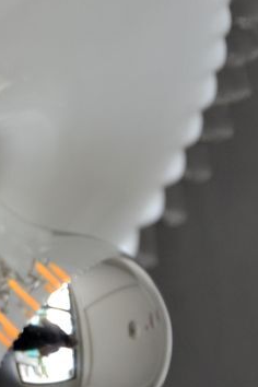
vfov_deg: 11.8
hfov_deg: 7.8
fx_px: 1870
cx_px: -72
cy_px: 184
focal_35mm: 174
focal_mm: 38
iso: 400
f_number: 5
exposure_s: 1/100
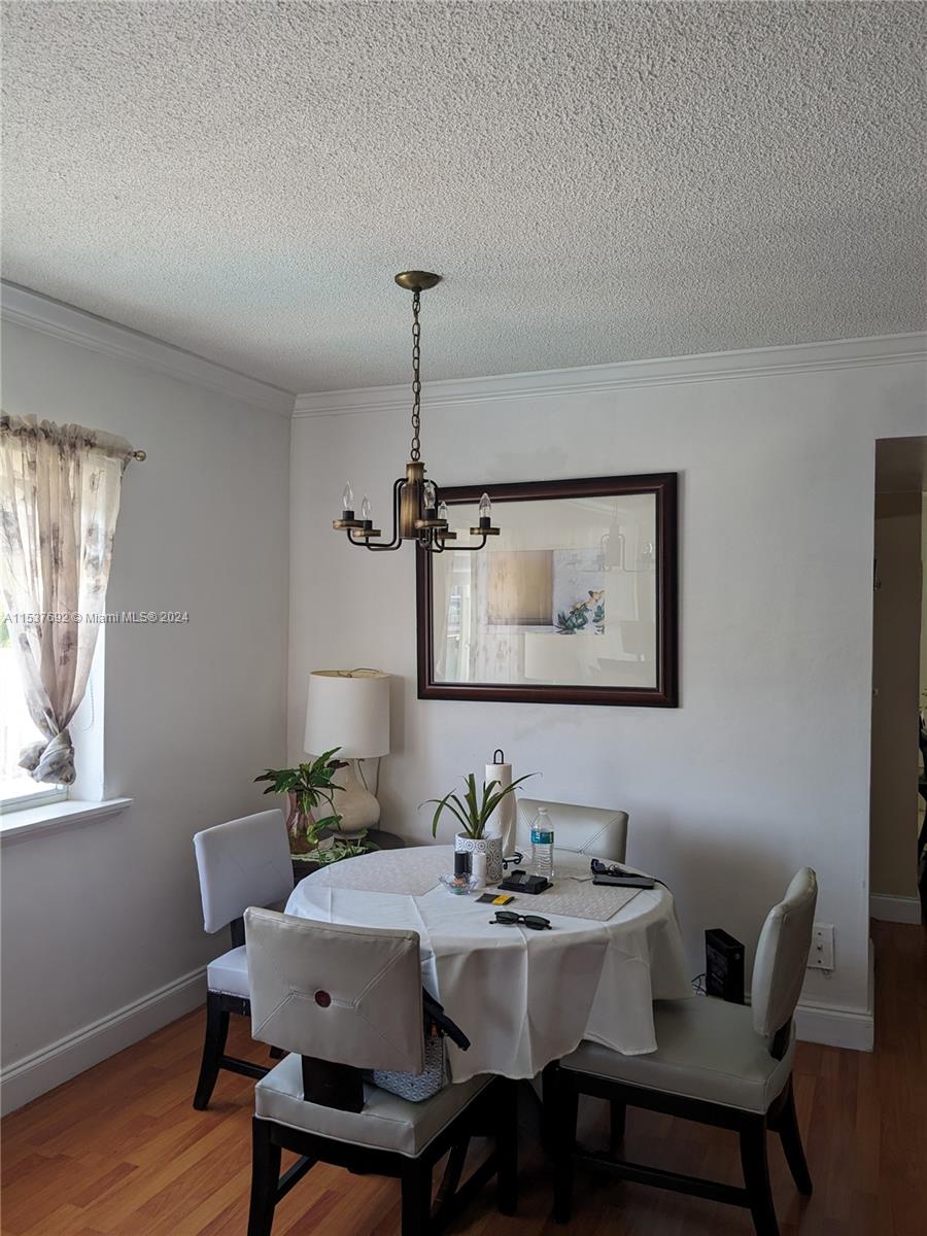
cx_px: 464
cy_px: 618
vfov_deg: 65.3
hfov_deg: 51.4
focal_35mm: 27
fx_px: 964
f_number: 1.73
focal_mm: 4.38
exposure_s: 1/152
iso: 59
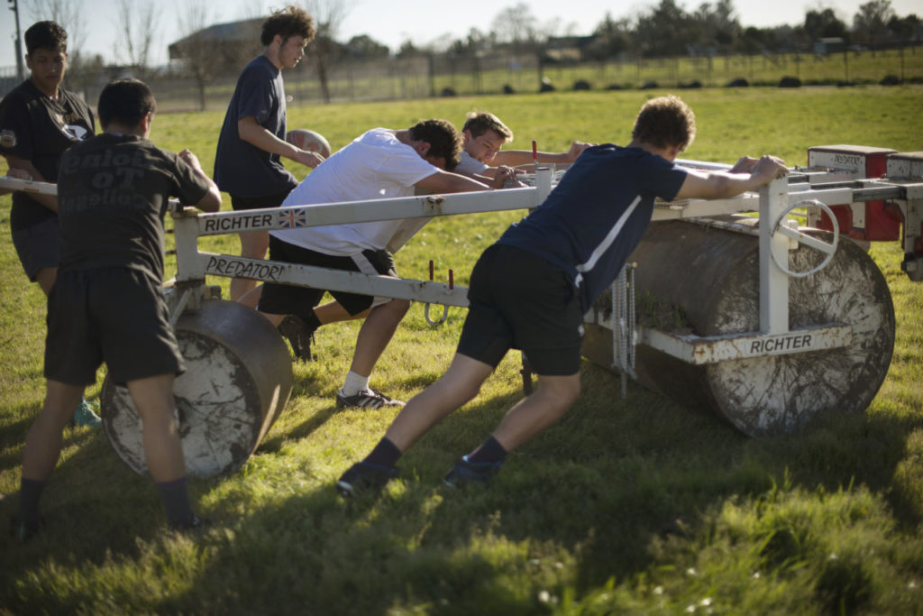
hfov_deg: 39.6
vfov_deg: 27.0
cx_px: 462
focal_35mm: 50
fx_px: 1282
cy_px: 308
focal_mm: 50
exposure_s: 1/2500
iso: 50
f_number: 1.8
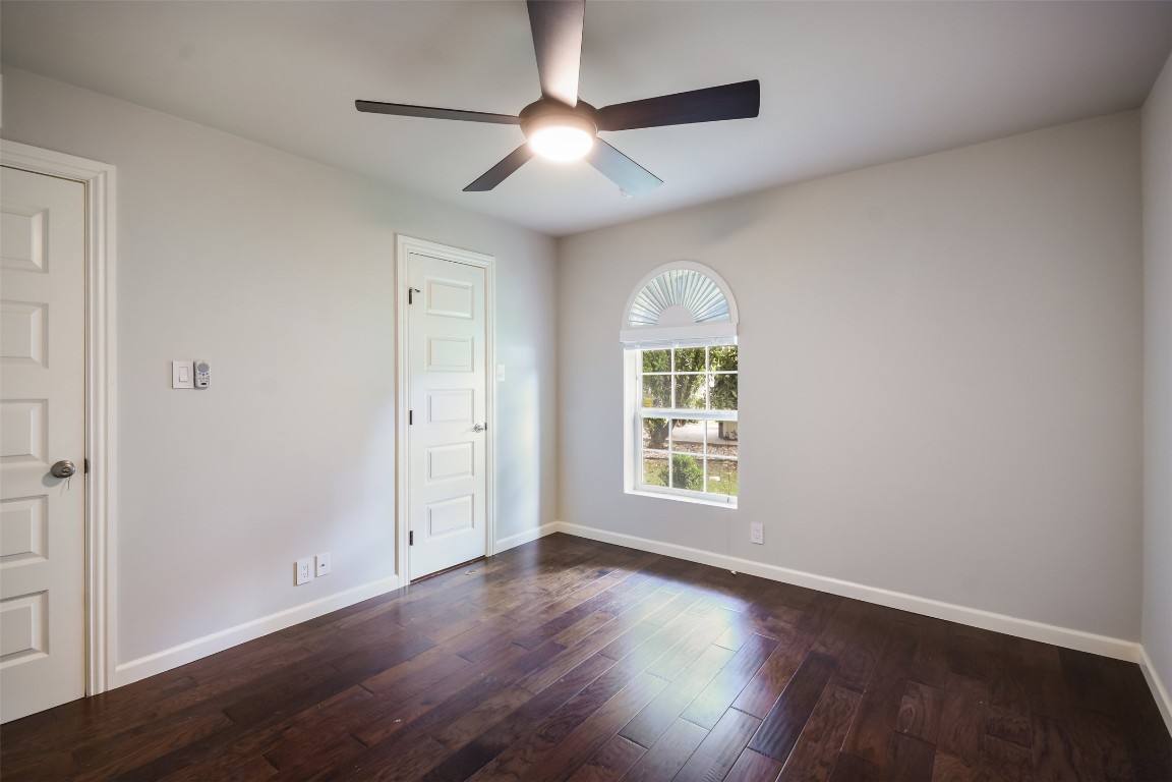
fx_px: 537
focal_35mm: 16
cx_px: 586
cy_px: 391
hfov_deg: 95.0
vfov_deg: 72.1
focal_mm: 11
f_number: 8
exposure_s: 1/1.67
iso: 200
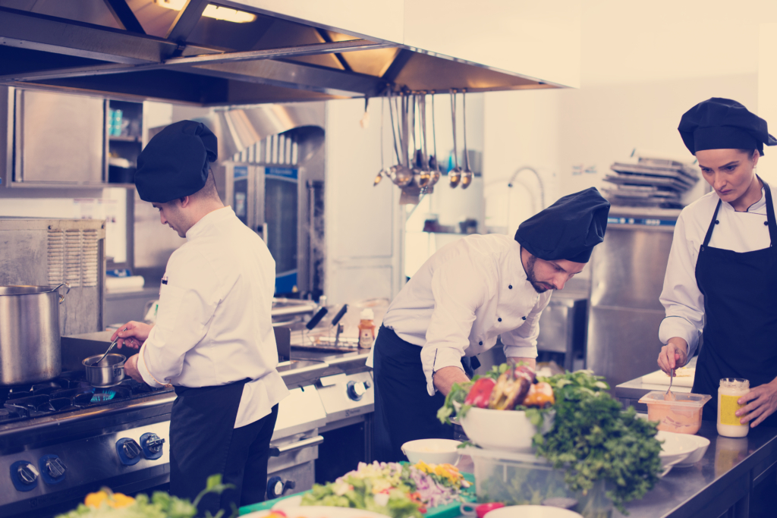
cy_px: 259
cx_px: 388
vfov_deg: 27.0
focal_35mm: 50
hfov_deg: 39.6
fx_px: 1079
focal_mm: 50
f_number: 2.2
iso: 200
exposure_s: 1/250
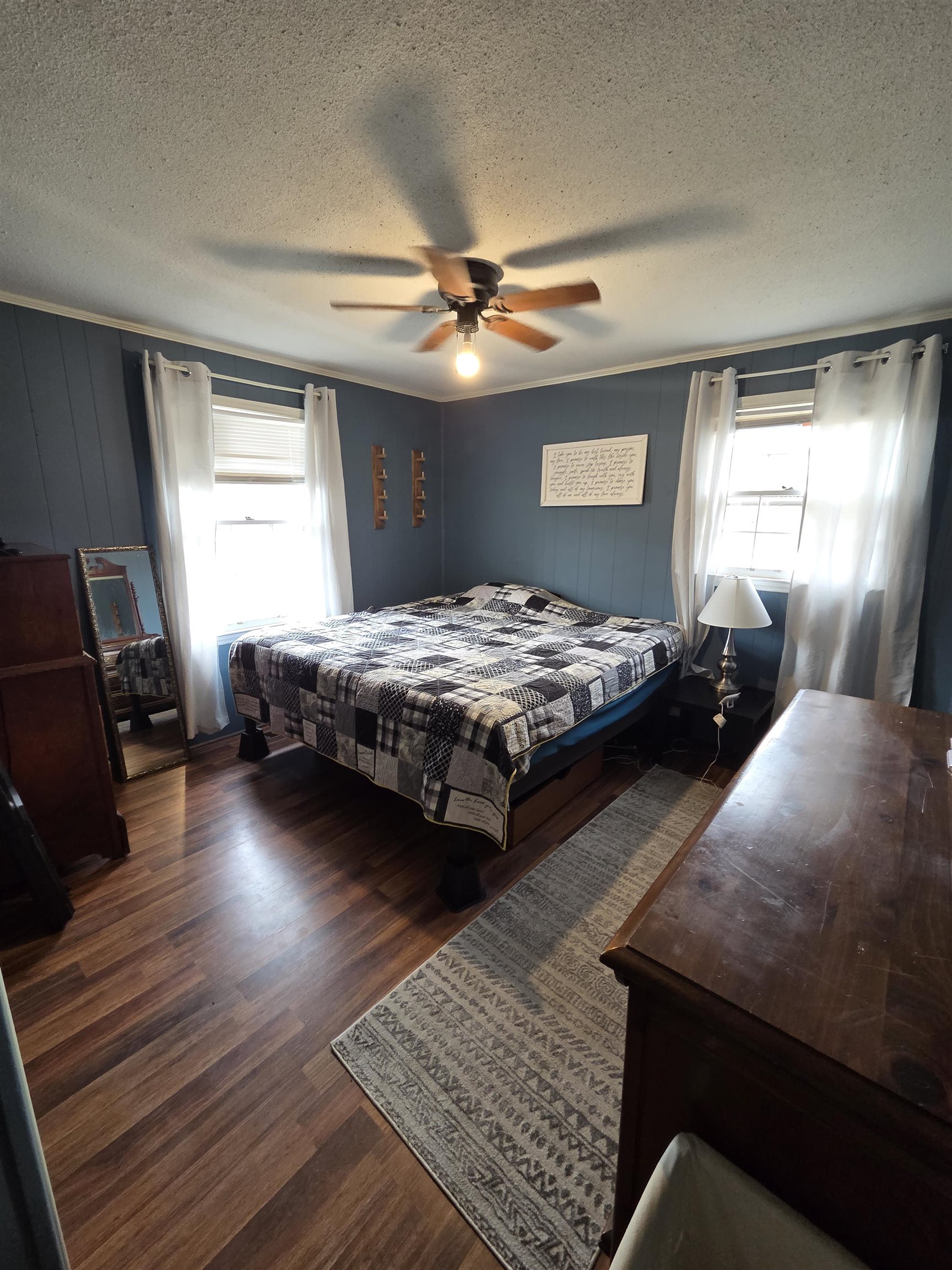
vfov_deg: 106.2
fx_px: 477
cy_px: 635
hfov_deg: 89.9
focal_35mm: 13
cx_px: 476
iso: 250
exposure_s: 1/60
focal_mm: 2.2
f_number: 2.2
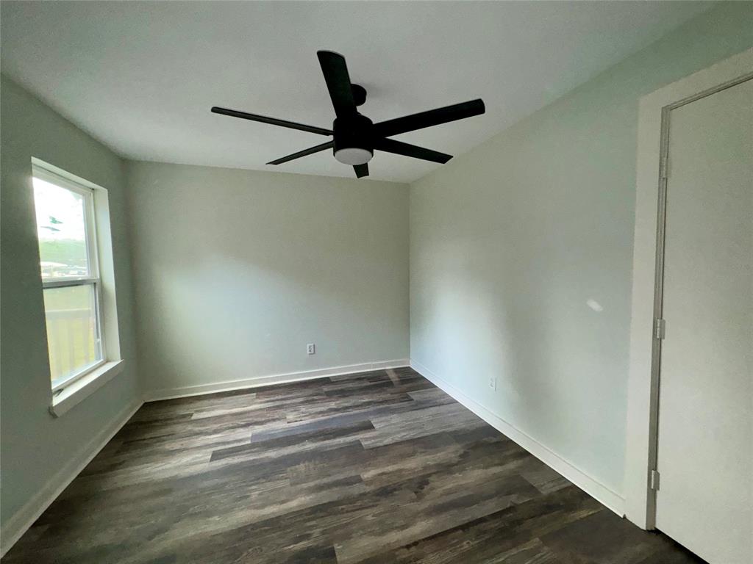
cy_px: 282
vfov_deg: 85.7
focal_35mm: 14
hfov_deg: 102.1
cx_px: 376
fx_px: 305
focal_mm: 2.22
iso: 160
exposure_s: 1/74
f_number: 2.2
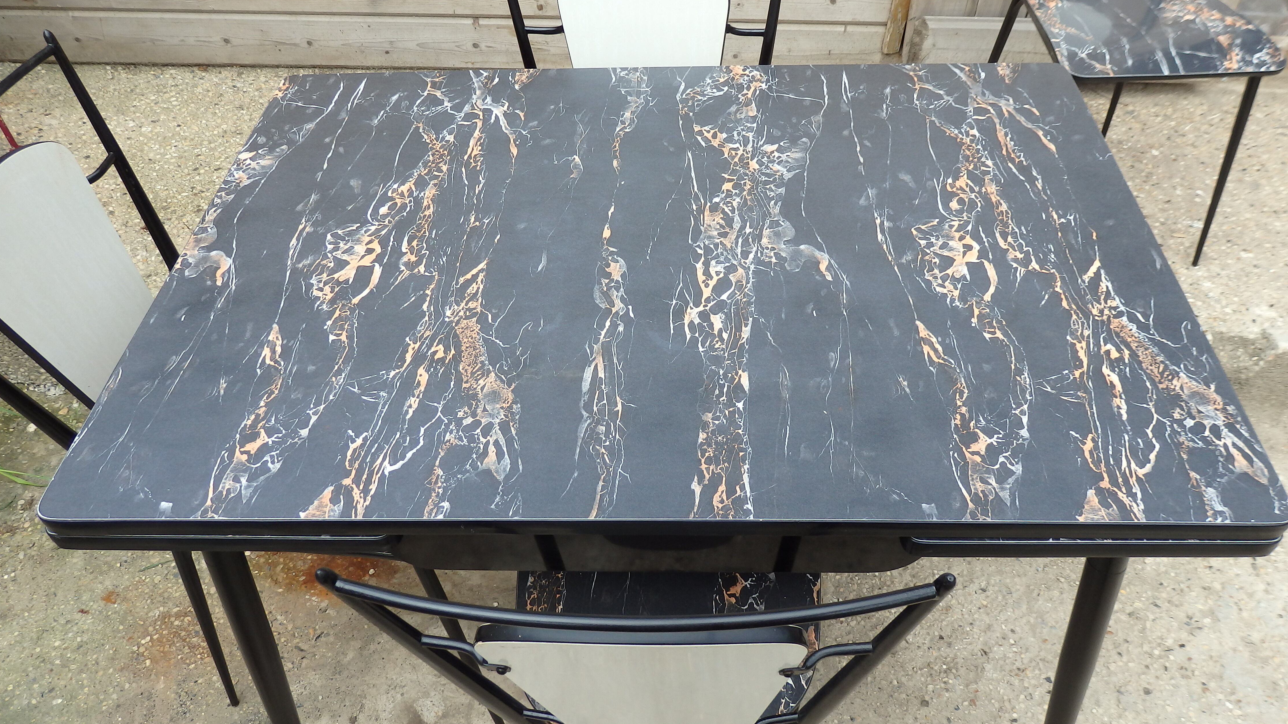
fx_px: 956
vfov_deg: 41.5
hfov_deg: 67.9
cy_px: 360
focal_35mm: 28
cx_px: 654
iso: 125
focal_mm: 4.5
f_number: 3
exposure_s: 1/800
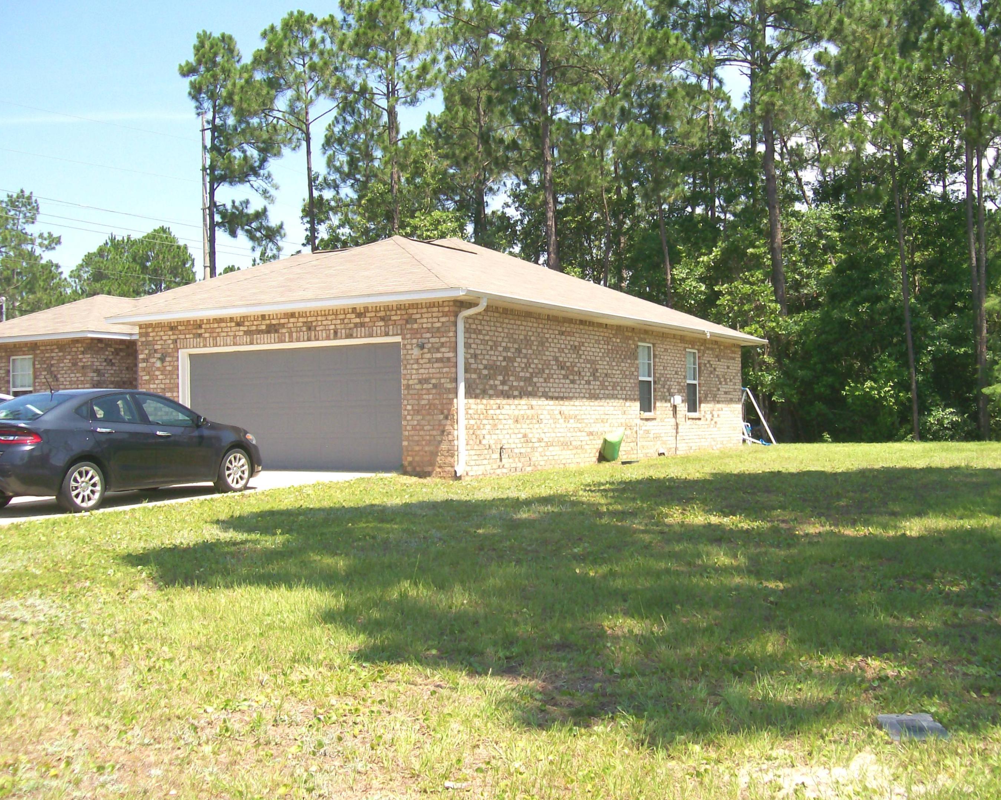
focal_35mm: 39
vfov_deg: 38.2
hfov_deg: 46.8
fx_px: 1155
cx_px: 532
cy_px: 410
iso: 80
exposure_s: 1/808
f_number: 2.7
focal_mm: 6
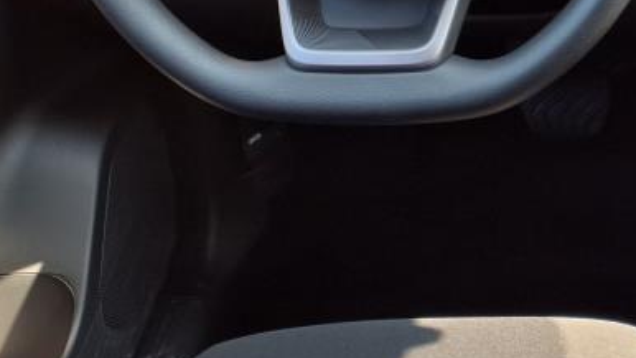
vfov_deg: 15.4
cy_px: 89
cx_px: 725
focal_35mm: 78
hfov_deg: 25.0
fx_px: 1315
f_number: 1.9
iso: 40
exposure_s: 1/120
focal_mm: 3.58
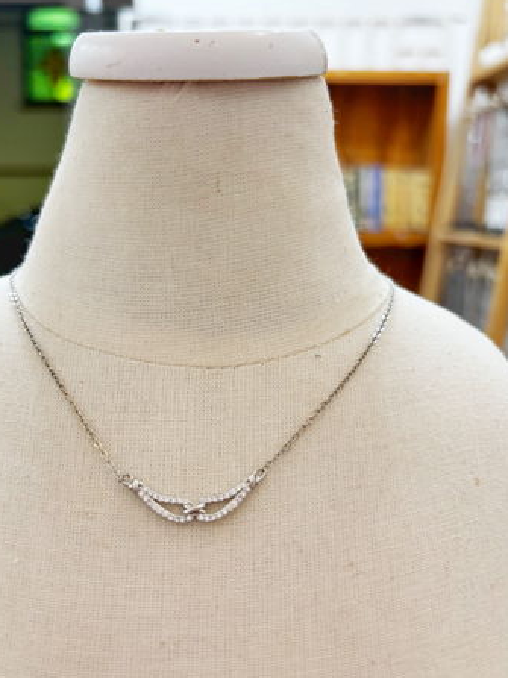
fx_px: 607
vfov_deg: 58.4
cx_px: 211
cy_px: 334
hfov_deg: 45.2
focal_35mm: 31
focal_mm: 5.96
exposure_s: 1/100
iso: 100
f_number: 1.6
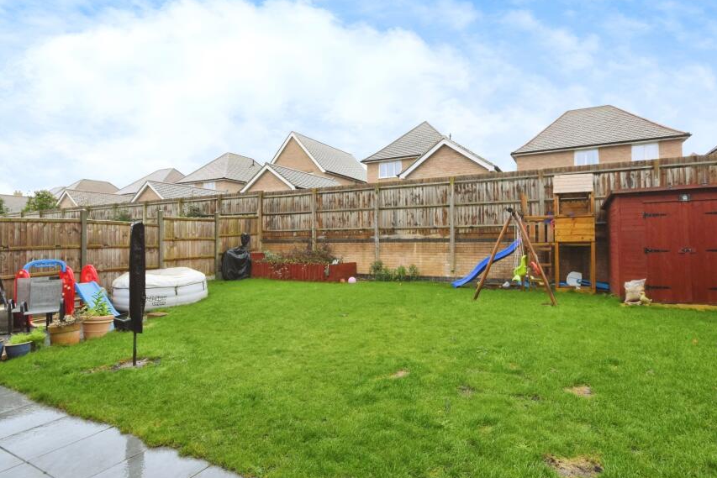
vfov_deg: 67.4
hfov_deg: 89.9
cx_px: 376
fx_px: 359
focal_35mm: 18
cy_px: 230
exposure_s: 1/100
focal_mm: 10
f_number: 8
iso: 1250
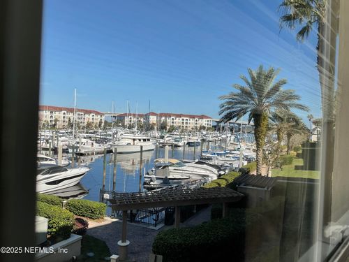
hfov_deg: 61.7
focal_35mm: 29
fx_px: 292
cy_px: 131
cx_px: 174
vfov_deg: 48.2
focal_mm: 3
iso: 16
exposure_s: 1/2141
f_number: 1.8
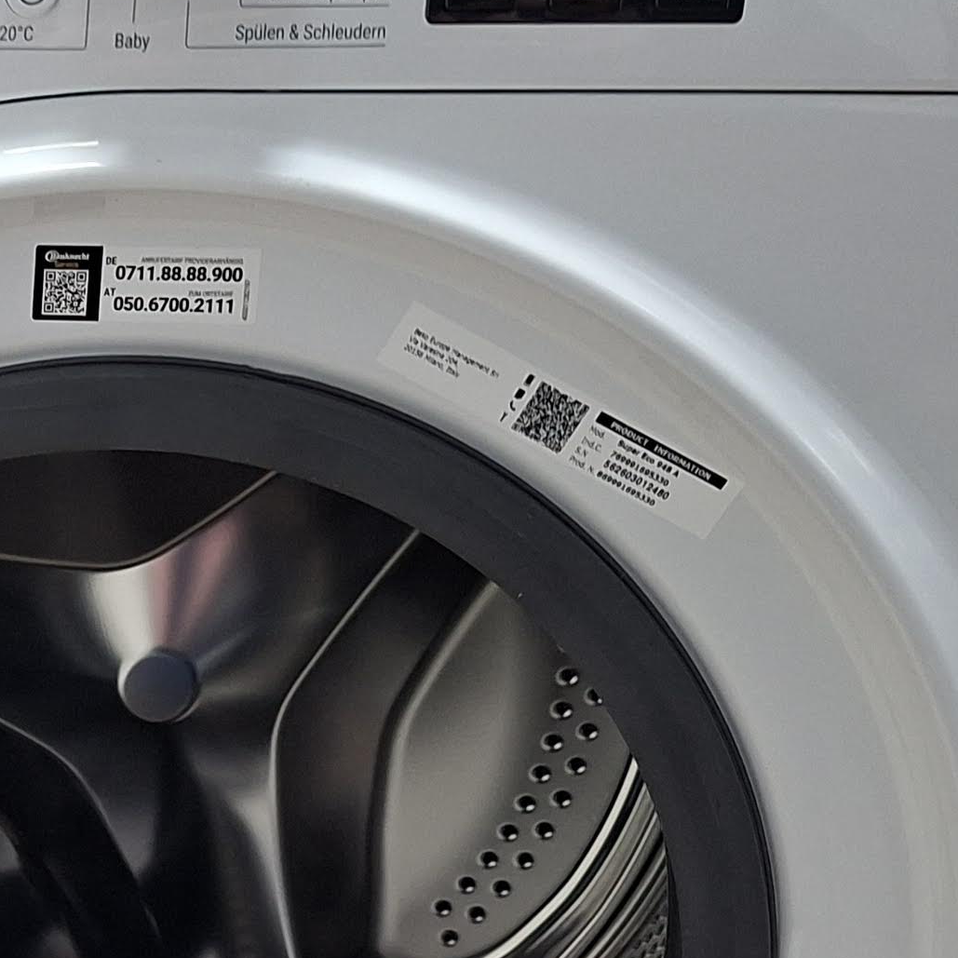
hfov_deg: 19.9
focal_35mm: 79
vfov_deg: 21.3
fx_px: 2474
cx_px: -330
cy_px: 908
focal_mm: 5.54
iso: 250
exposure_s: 1/33
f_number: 1.8
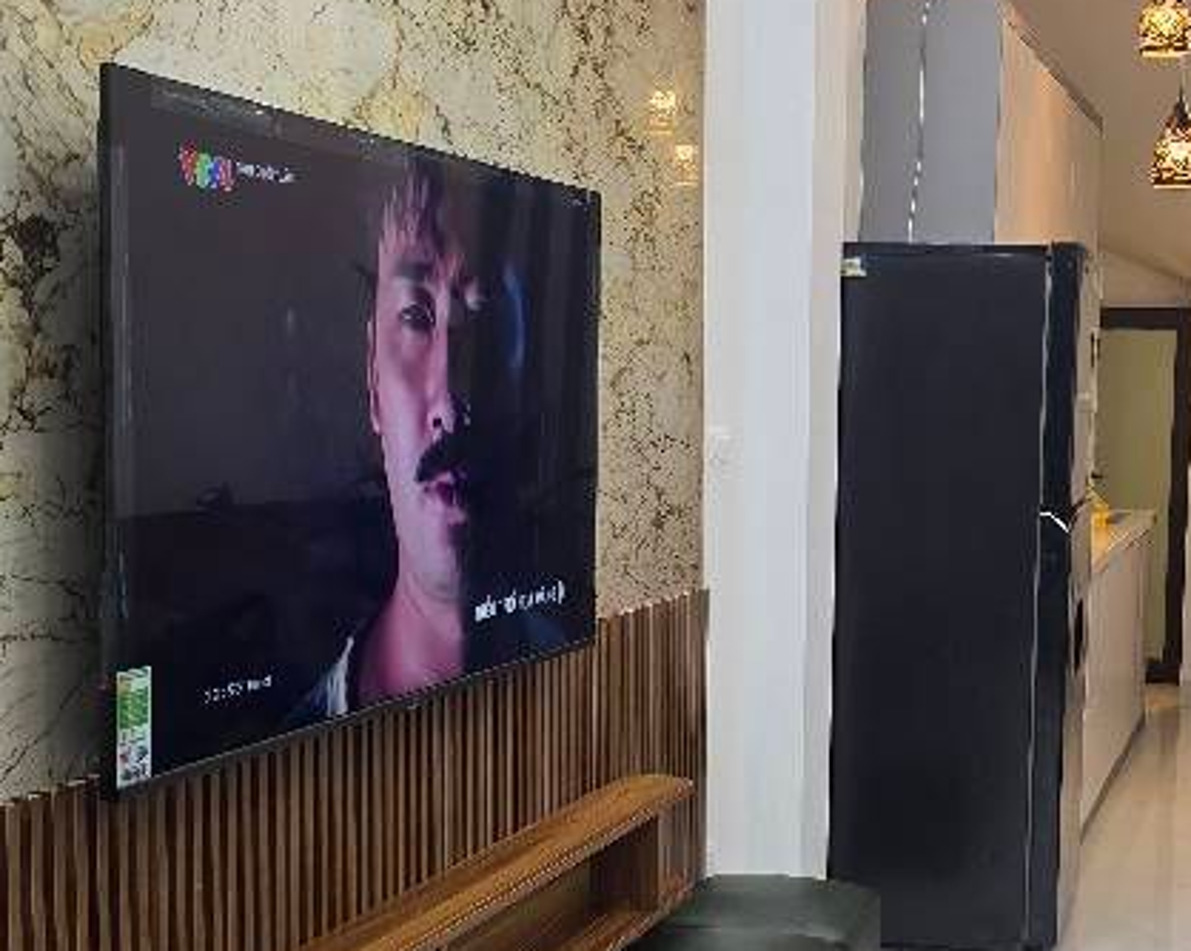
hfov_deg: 33.4
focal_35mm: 55
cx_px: 903
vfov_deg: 27.5
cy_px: 618
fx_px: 1938
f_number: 1.7
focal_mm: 6.3
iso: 125
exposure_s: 1/100
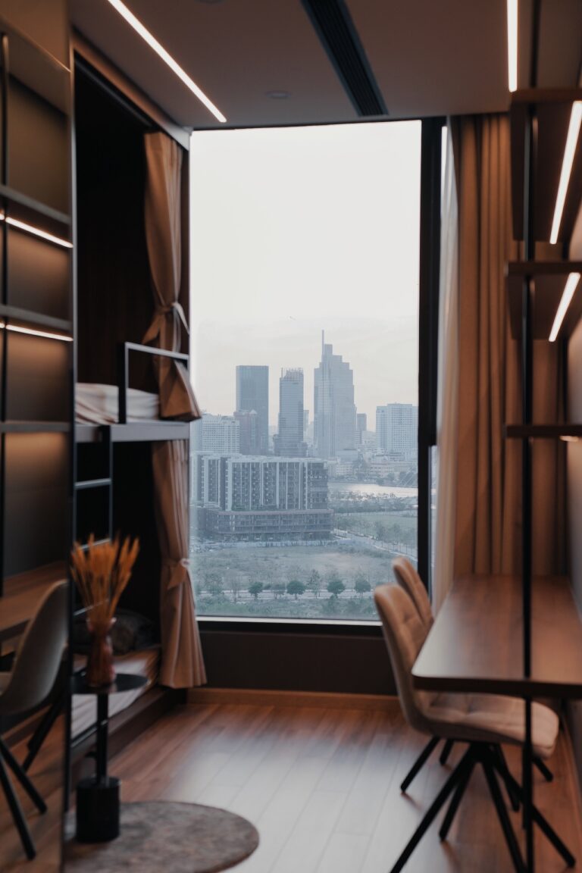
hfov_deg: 27.5
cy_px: 436
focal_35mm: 49
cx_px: 291
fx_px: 1188
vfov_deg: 40.3
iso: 400
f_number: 3.2
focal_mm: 49
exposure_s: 1/160
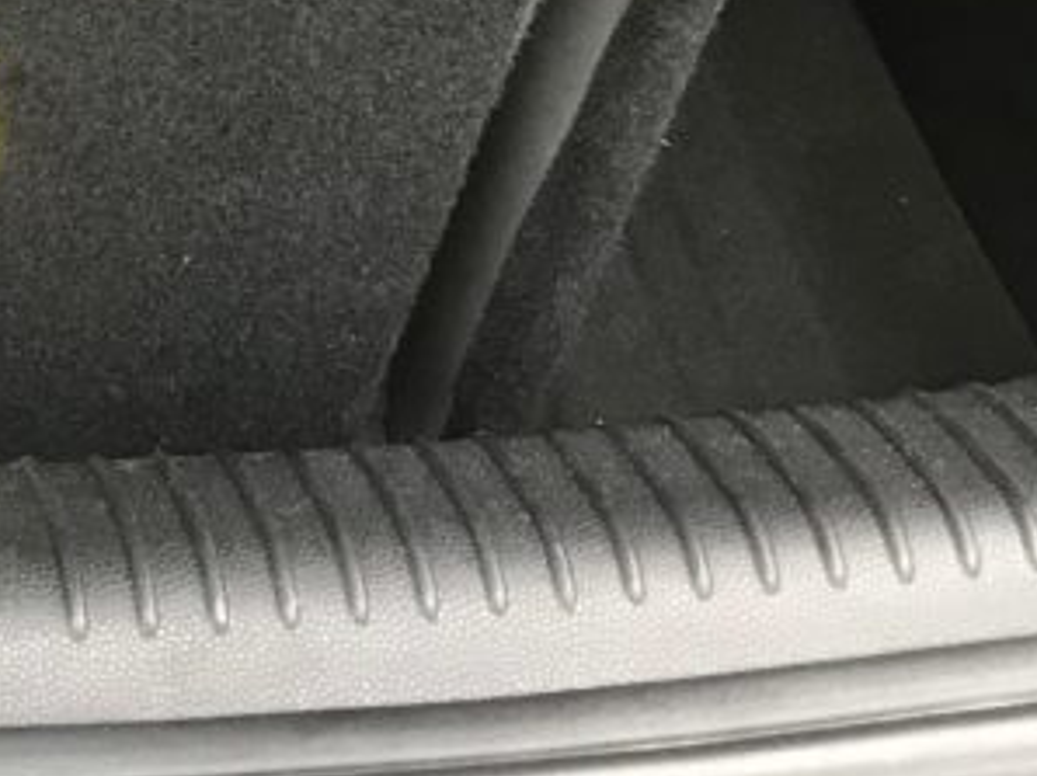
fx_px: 2814
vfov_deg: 15.5
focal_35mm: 94
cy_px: 31
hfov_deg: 18.9
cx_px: -411
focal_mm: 3.99
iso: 64
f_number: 1.8
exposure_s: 1/17
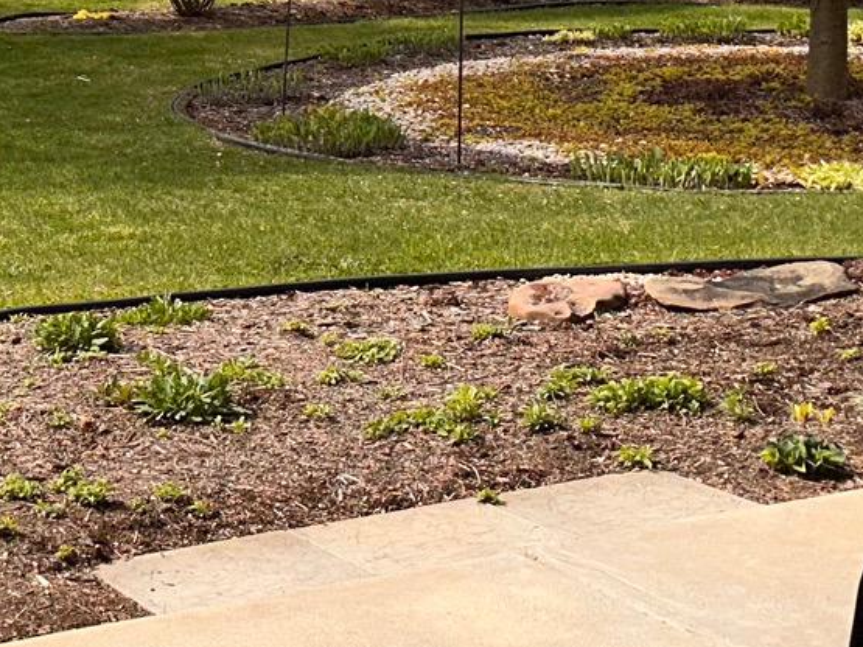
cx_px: 23
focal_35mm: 96
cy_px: 123
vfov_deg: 15.3
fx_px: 2393
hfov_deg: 19.9
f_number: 1.5
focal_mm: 5.7
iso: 32
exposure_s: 1/5882
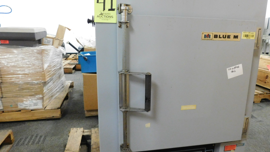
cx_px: 157
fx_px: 215
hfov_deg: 63.9
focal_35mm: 30
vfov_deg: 38.9
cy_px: 82
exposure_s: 1/25
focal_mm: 4
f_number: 3
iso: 400
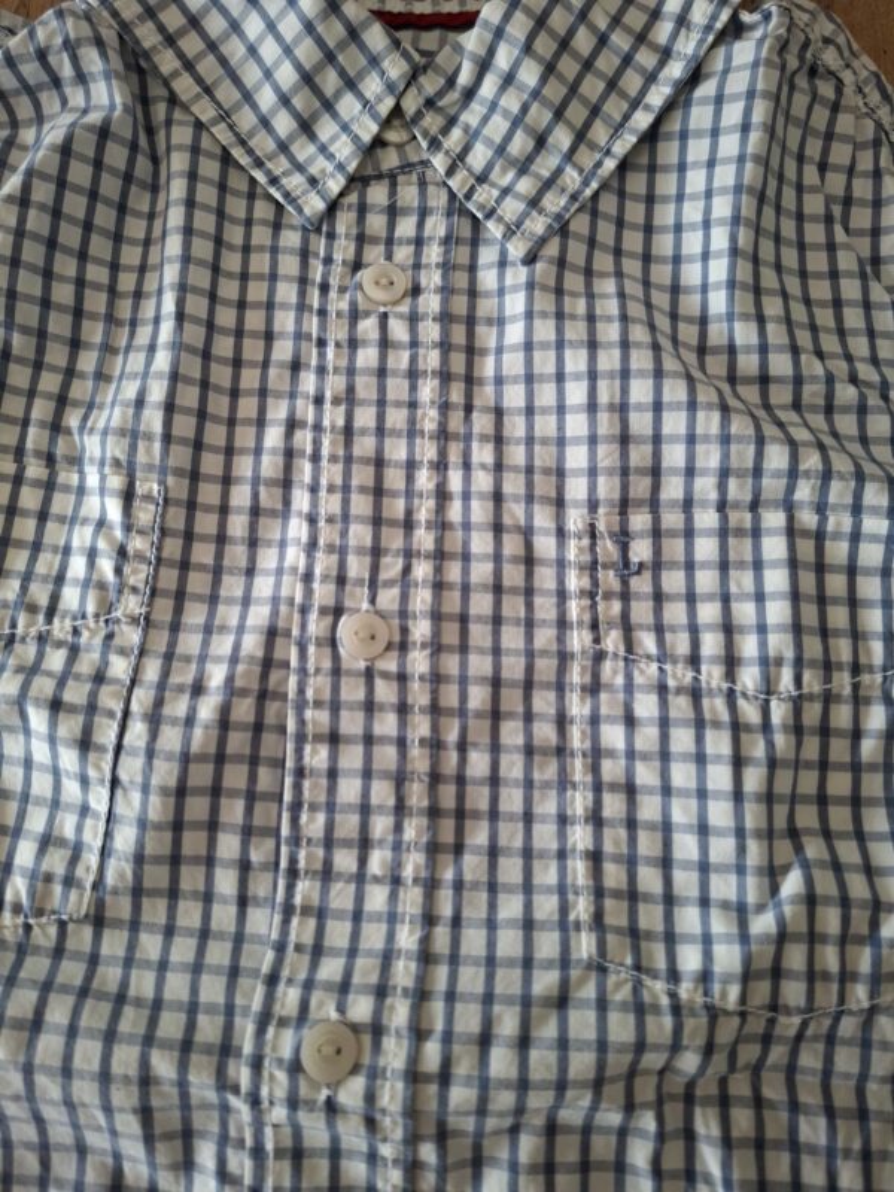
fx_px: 792
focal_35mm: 23
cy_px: 596
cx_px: 447
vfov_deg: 73.9
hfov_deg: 58.9
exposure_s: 1/100
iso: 320
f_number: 1.8
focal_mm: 5.54
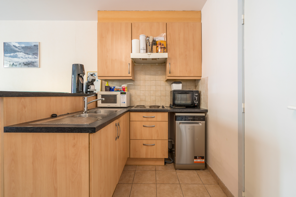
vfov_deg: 73.8
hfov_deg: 96.7
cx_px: 148
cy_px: 98
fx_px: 132
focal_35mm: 16
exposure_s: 1
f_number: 10
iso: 100
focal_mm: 16
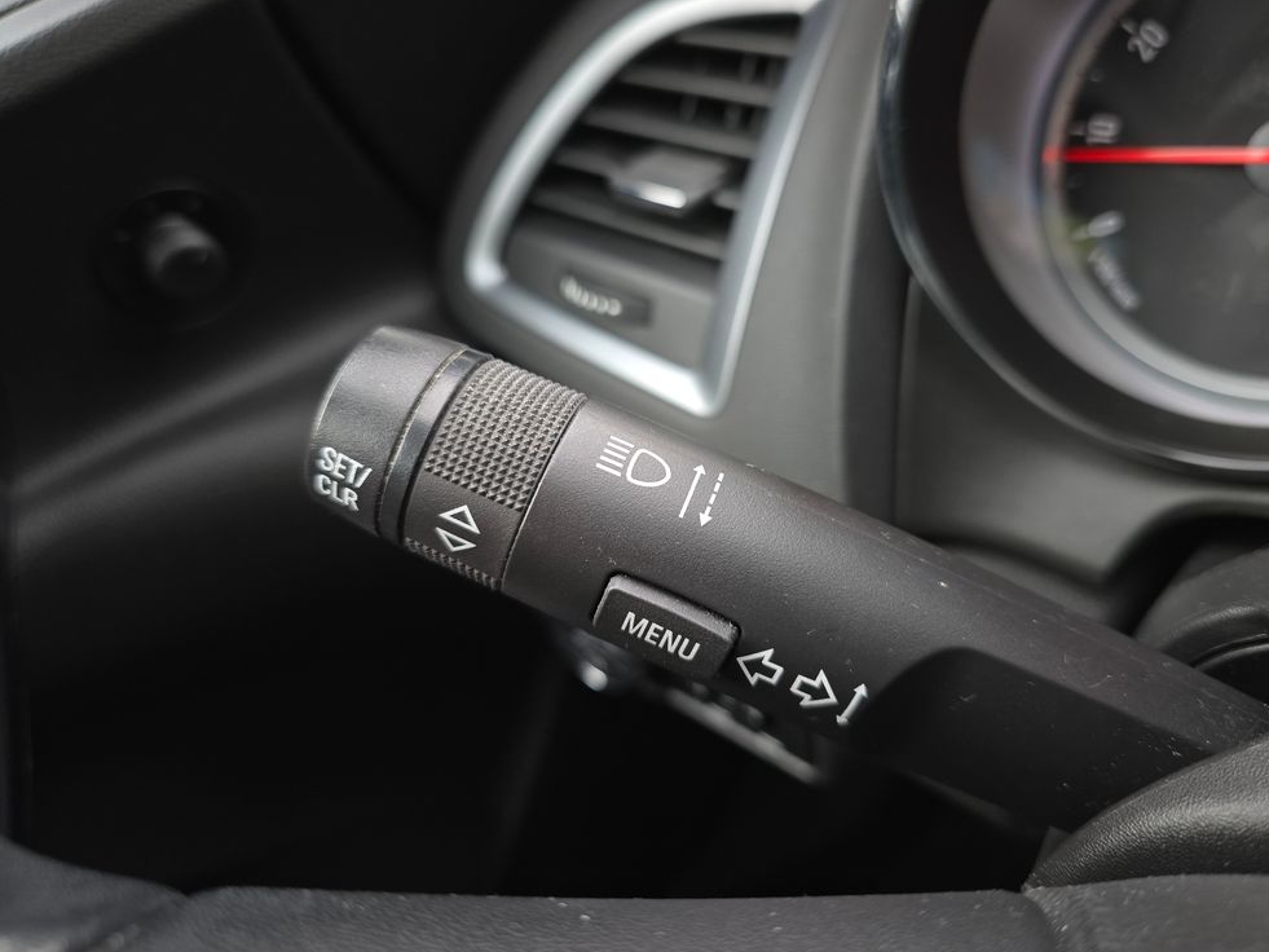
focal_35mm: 24
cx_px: 652
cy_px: 464
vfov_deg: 56.8
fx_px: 880
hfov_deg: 71.6
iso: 160
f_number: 1.7
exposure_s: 1/180
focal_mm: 6.3
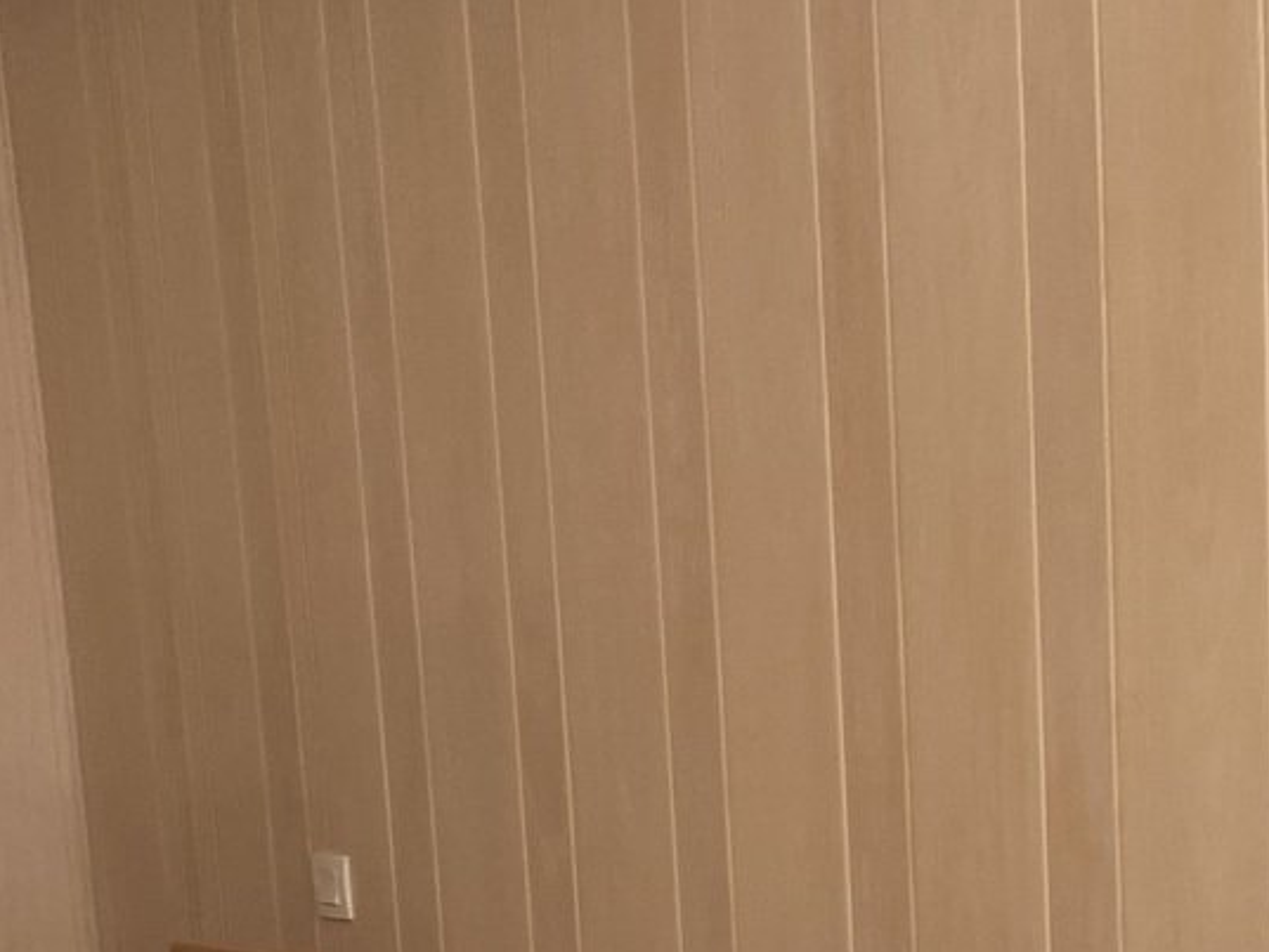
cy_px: 1280
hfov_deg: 21.1
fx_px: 3410
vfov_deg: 15.1
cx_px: 749
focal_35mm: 93
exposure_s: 1/122
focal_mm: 4.25
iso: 80
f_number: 1.8
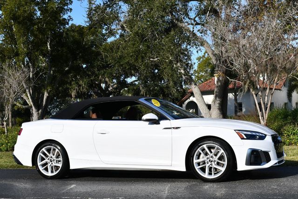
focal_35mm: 58
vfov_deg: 23.4
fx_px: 481
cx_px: 149
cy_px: 100
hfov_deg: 34.5
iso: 100
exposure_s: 1/250
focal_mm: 29
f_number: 8
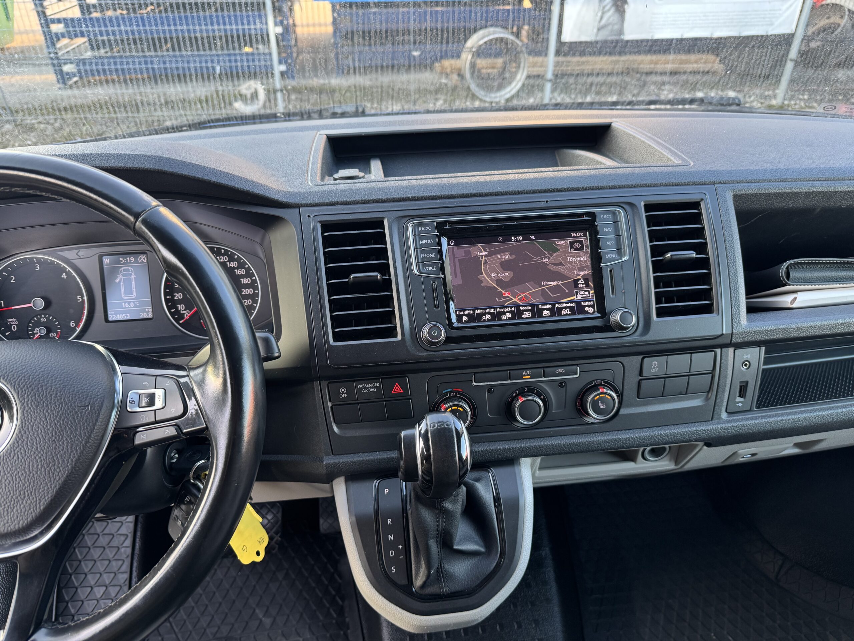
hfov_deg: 71.6
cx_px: 427
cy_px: 320
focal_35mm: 24
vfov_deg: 56.8
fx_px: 592
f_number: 1.78
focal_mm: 6.76
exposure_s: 1/100
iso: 200
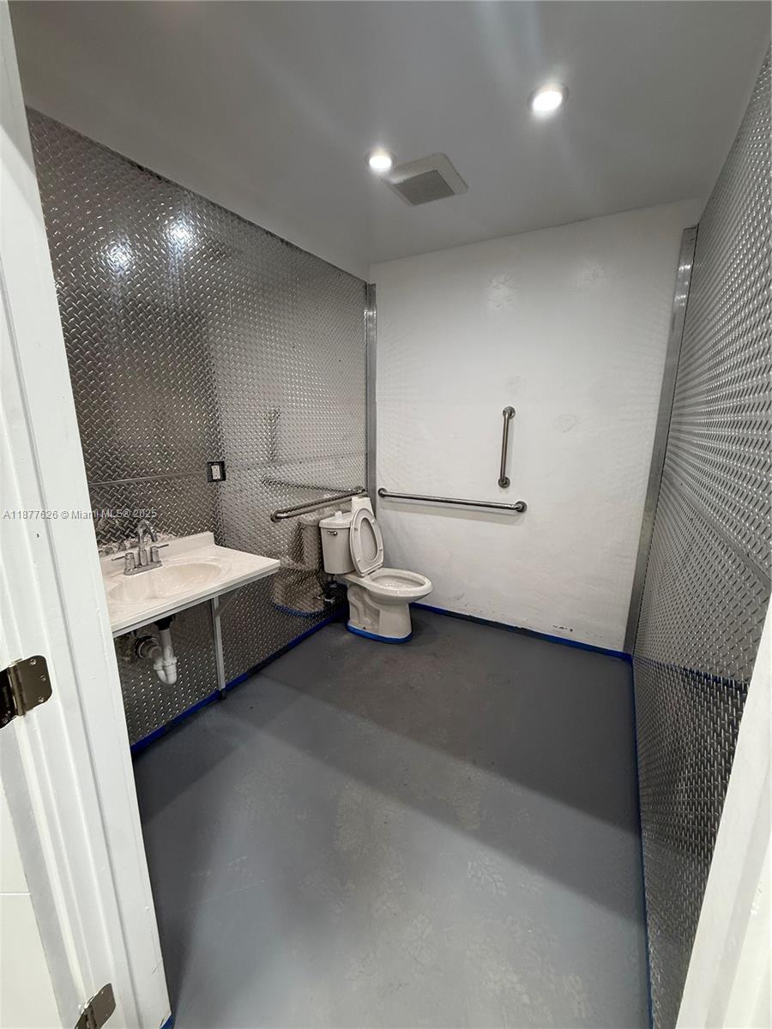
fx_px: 416
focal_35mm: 14
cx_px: 386
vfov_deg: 102.1
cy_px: 514
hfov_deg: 85.7
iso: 100
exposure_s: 1/103
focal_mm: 2.22
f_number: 2.2
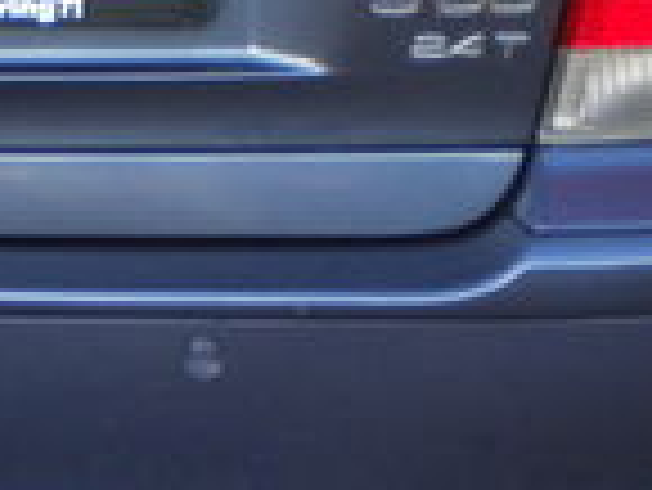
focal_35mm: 154
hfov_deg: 12.6
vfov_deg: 9.6
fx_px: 2903
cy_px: 94
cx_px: -81
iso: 163
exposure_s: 1/61.5
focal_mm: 6.3
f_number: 3.1
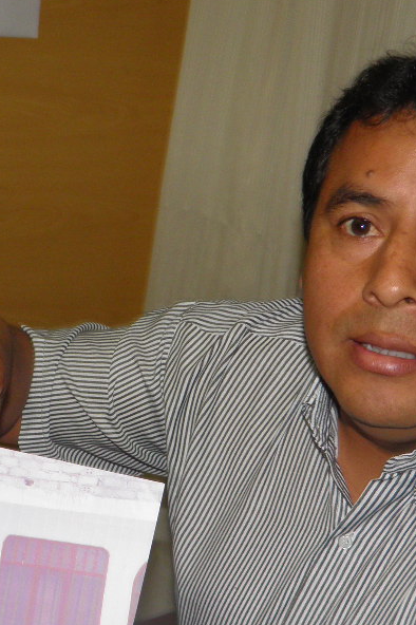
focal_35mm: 63
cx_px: 118
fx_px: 1093
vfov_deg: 31.6
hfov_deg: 21.4
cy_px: 423
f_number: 2.8
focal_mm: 4.9
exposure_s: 1/30
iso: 100
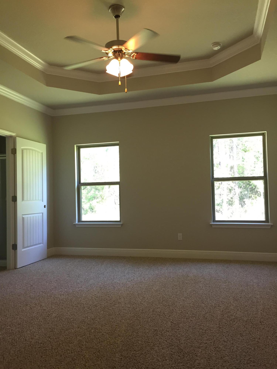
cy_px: 184
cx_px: 138
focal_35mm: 29
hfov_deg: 48.2
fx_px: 309
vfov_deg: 61.7
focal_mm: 4.15
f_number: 2.2
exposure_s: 1/30
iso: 64
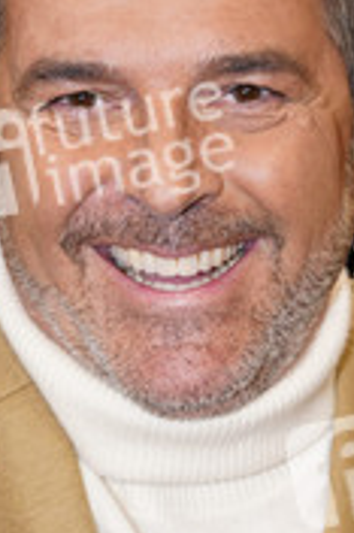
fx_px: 2187
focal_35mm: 148
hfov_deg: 9.3
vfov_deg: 13.9
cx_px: 166
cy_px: 306
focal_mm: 65
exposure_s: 1/125
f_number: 4.5
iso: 1600
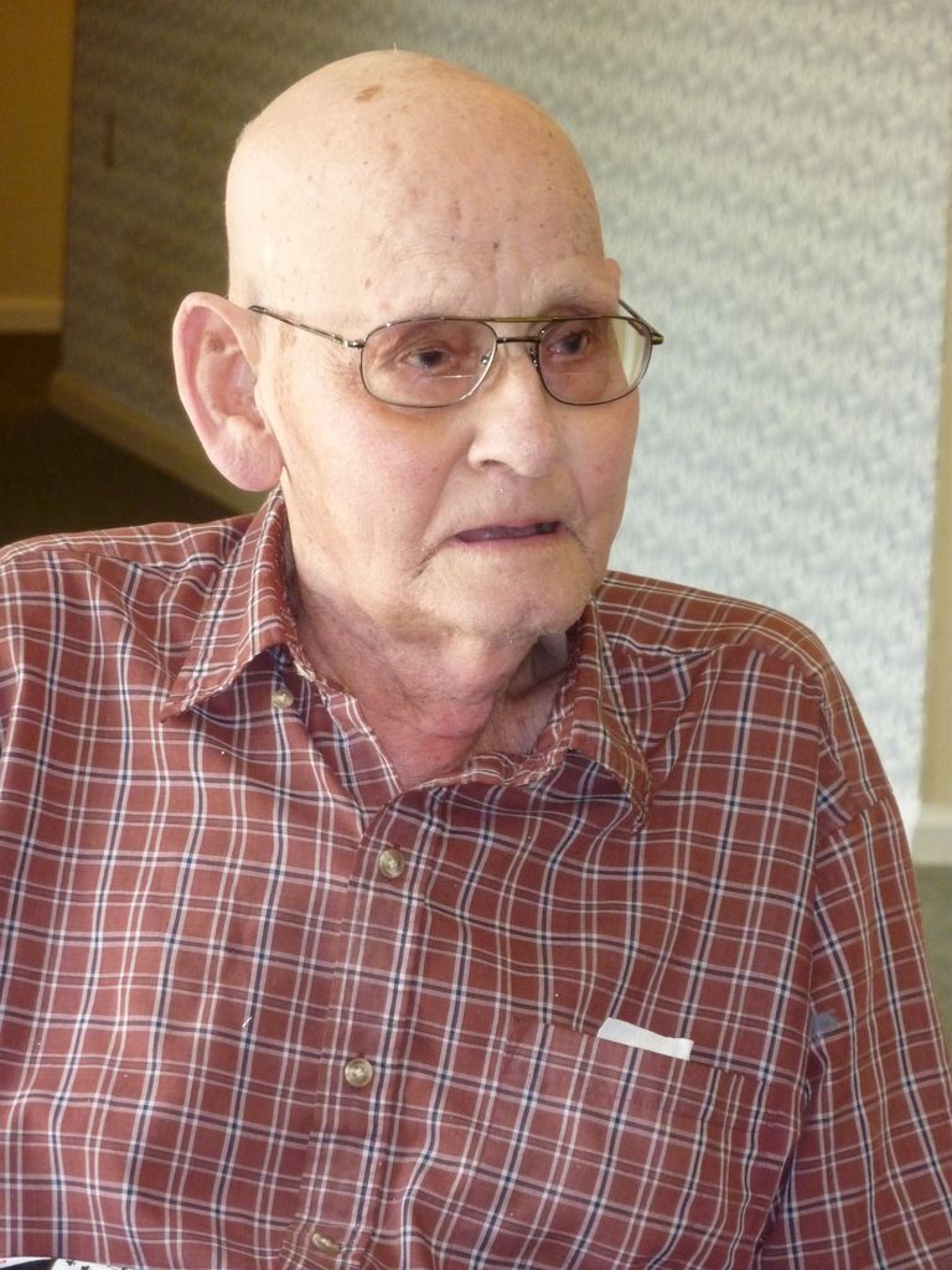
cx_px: 476
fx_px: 6674
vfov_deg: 10.9
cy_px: 635
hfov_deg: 8.2
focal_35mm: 182
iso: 400
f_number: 4.5
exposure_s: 1/50
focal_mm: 29.9
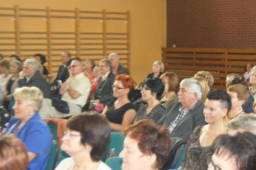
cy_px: 136
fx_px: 618
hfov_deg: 23.1
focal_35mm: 87
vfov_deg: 15.6
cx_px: 207
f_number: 4.5
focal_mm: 30
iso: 1000
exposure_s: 1/40
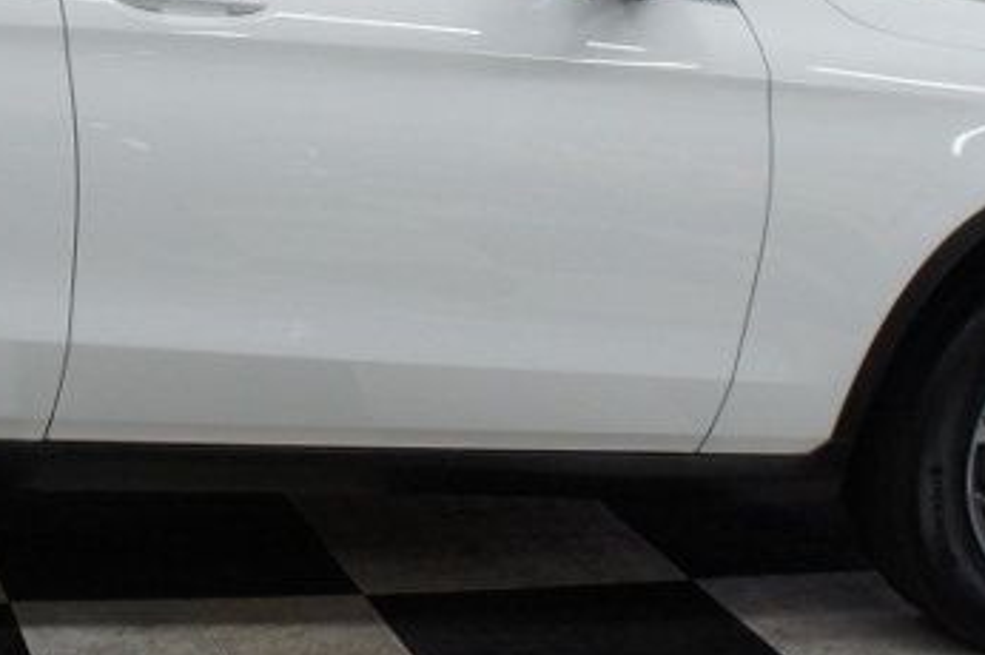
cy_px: -73
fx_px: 2187
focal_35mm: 80
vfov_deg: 16.5
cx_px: 54
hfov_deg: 24.5
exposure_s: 1/200
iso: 800
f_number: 4.5
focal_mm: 18
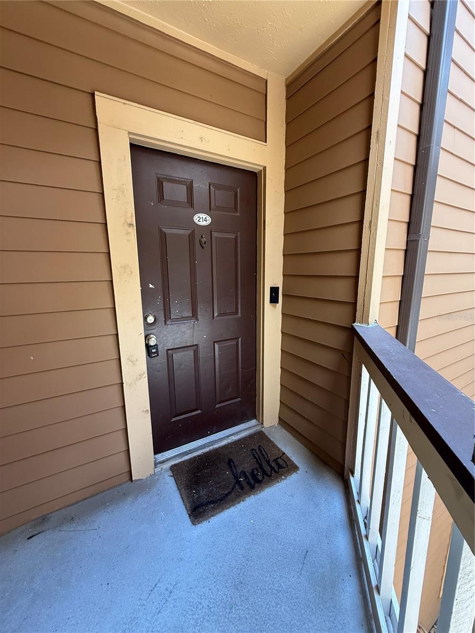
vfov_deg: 102.1
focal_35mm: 14
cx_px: 238
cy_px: 316
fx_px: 256
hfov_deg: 85.7
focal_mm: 2.22
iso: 250
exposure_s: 1/99
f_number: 2.2
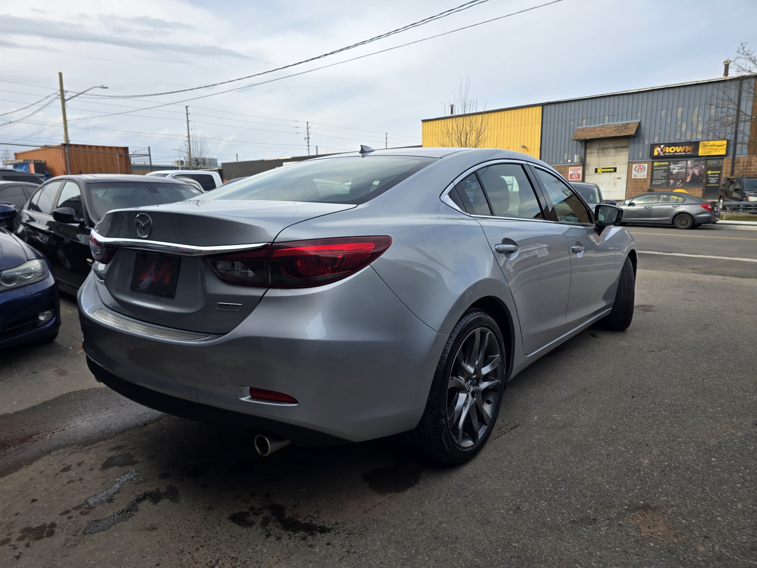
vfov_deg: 58.9
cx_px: 378
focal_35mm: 23
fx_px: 503
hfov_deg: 73.9
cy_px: 284
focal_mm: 6.3
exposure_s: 1/352
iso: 12
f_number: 1.7
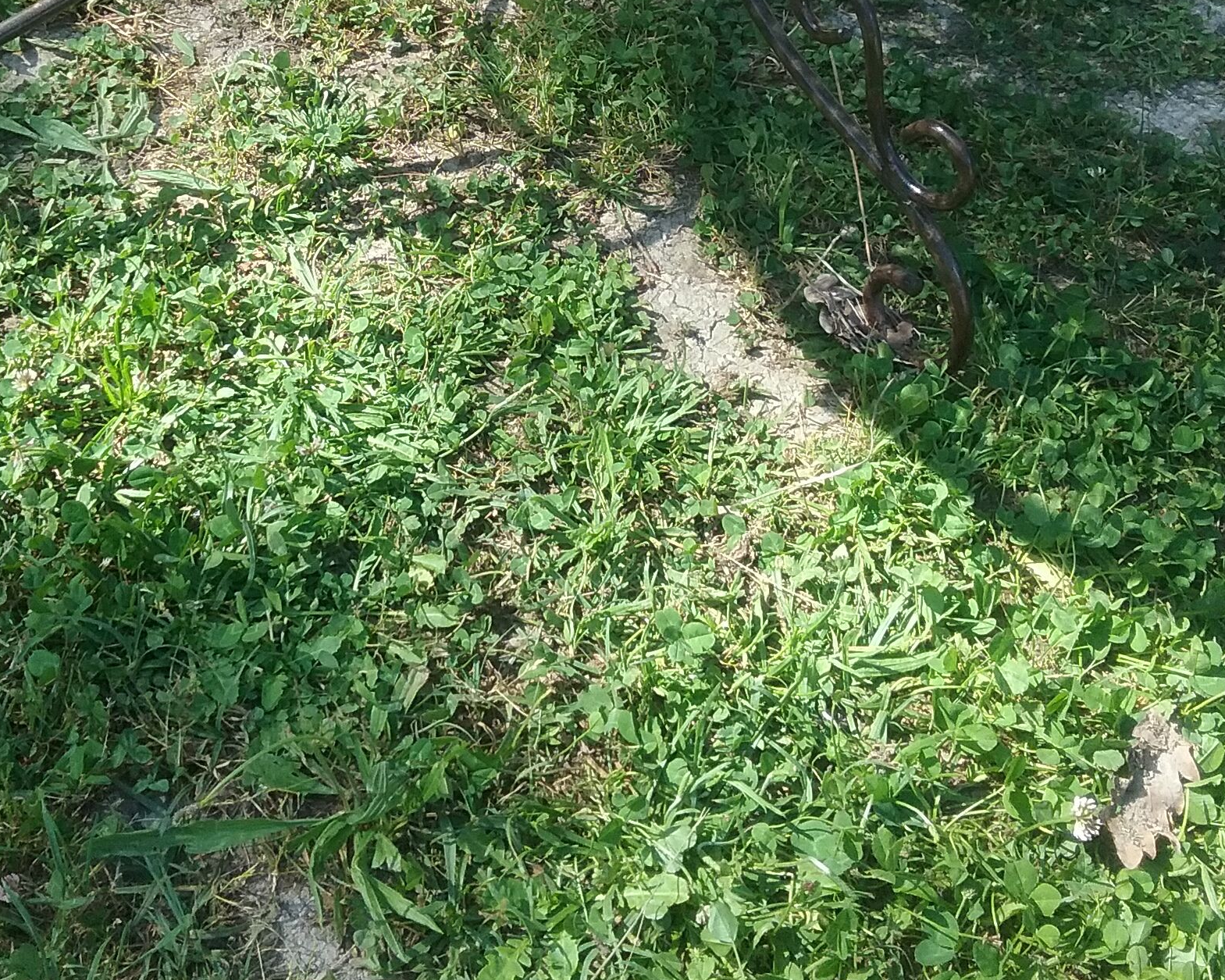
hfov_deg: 37.3
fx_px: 1813
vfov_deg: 29.2
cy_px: 134
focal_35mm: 50
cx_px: 543
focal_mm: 3.3
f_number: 2.2
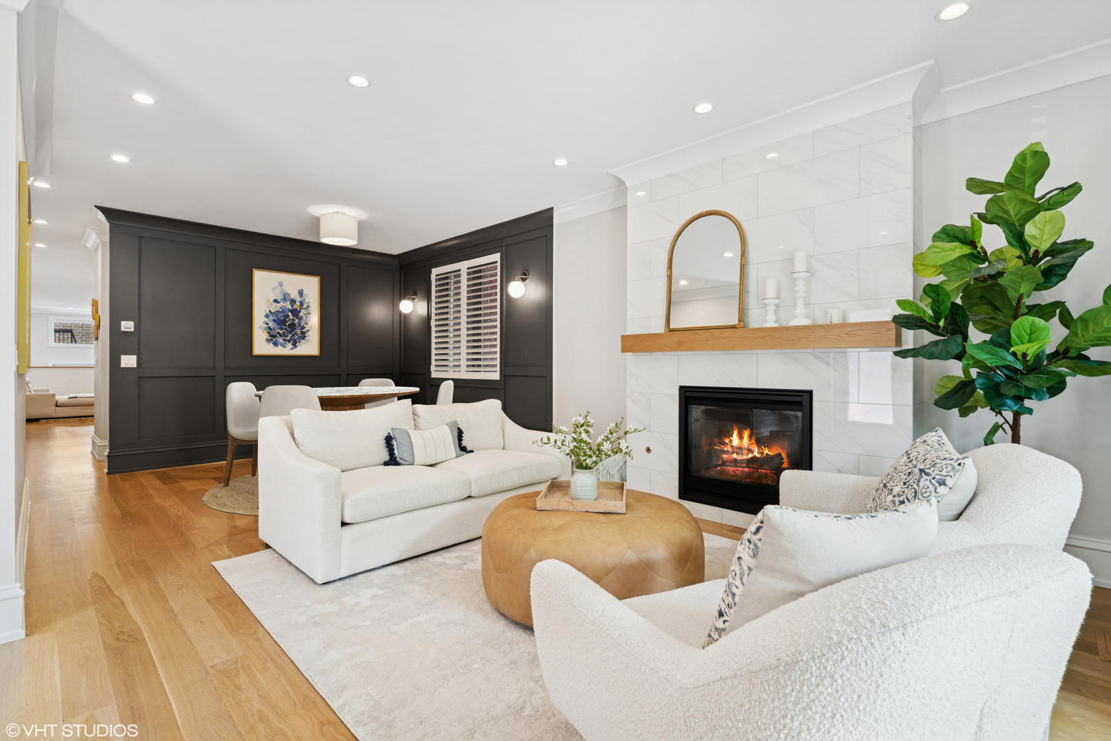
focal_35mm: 16
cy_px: 370
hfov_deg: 96.7
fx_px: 494
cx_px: 556
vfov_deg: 73.7
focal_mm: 16
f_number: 8
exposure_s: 1/10
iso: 320
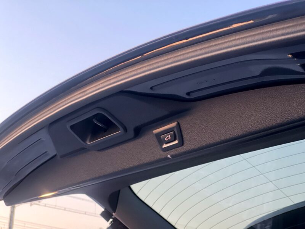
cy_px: 114
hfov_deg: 25.3
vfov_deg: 19.1
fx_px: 678
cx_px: 152
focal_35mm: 77
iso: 320
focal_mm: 9
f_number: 2.8
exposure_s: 1/25
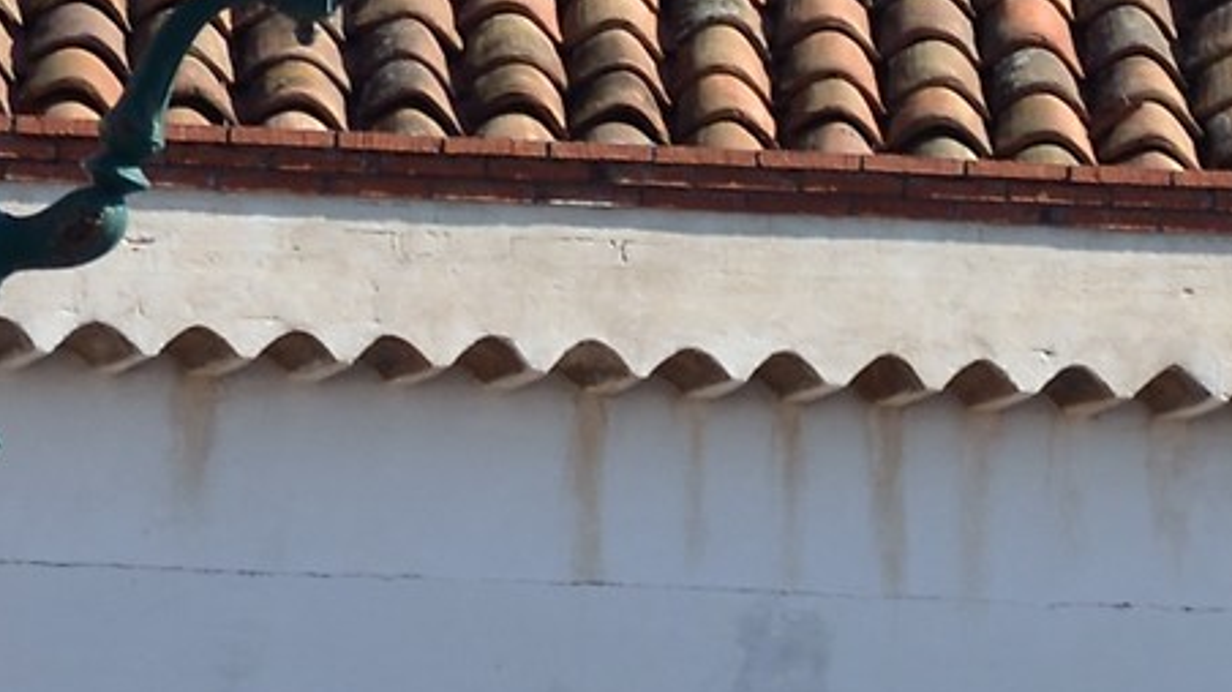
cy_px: 1208
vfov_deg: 2.6
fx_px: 14984
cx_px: 2647
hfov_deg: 4.6
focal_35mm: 459
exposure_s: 1/200
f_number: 7.1
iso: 100
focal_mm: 55
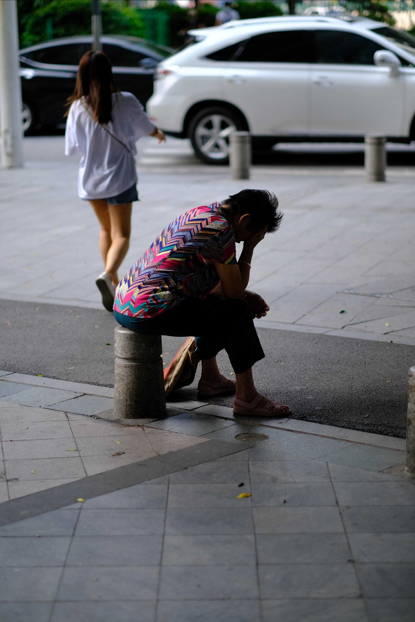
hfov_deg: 16.3
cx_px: 208
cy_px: 311
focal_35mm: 84
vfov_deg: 24.2
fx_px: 1452
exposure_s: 1/2200
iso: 160
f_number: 1.2
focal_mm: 56
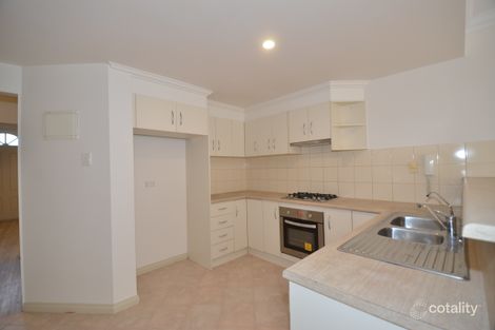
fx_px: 206
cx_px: 248
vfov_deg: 77.3
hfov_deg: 100.4
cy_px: 165
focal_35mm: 15
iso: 320
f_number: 4
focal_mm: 10
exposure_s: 1/60
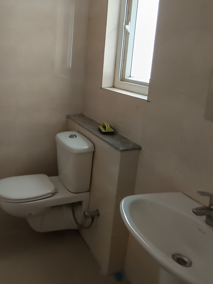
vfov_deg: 55.2
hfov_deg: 41.6
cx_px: 51
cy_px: 124
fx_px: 271
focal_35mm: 33
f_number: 2.2
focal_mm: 1.65
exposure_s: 1/33.3
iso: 416
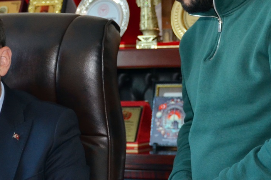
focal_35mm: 162
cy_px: 108
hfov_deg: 12.6
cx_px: 55
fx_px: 1219
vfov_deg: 8.5
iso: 800
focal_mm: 38
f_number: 4.2
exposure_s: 1/60
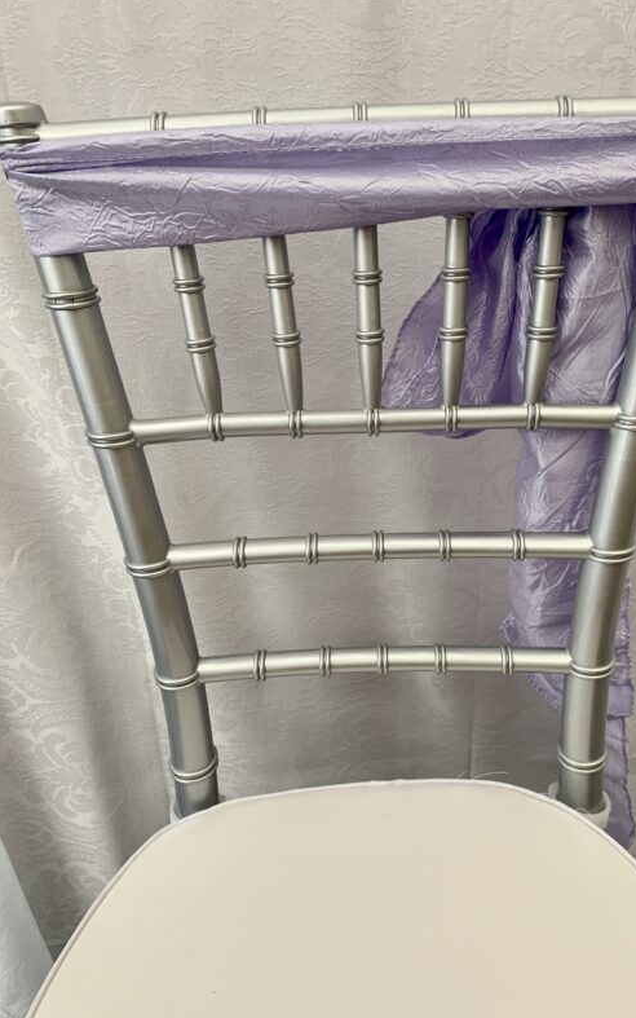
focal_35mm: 28
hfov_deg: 44.4
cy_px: 514
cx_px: 366
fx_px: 776
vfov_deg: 66.5
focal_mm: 4.25
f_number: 1.8
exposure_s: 1/65
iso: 100
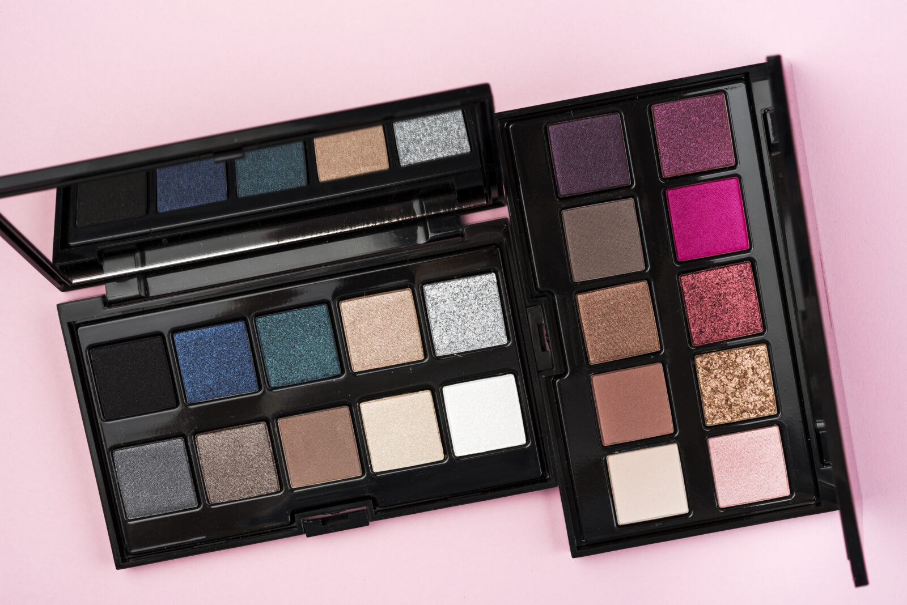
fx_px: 1512
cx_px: 454
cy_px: 302
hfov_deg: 33.4
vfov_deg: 22.6
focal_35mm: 60
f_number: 11
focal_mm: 60
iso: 79
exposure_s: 1/80
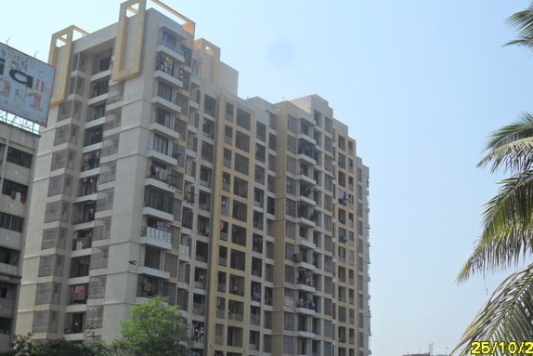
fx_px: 755
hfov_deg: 38.8
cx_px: 292
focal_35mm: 51
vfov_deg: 26.5
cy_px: 167
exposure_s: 1/750
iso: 100
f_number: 4.5
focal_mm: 7.8
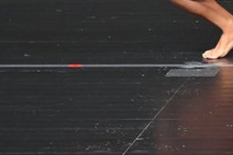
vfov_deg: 1.0
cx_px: 304
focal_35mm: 1384
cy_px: -14
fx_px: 8957
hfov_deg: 1.5
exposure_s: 1/400
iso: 4000
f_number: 5.6
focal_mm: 300
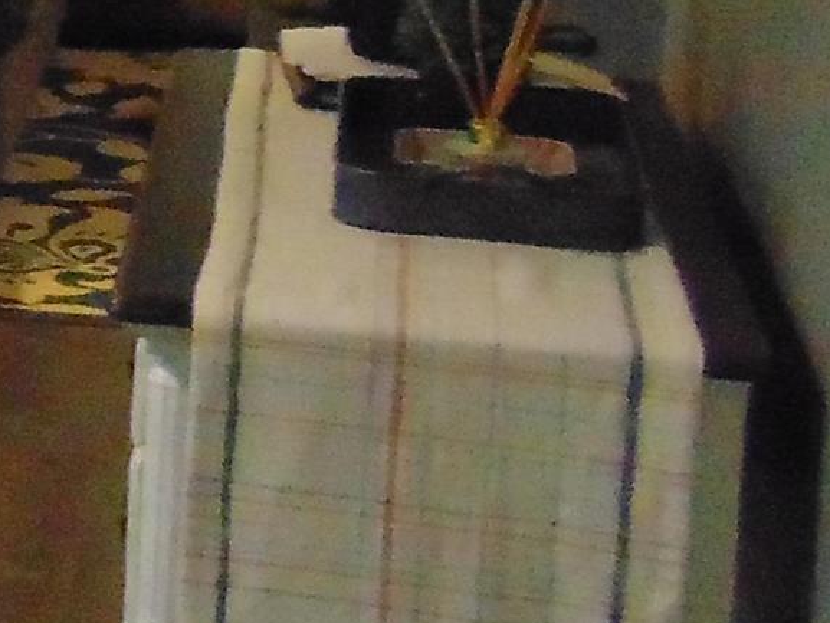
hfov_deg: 12.6
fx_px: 3190
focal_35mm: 133
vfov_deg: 10.9
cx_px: -952
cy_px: -164
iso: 800
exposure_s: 1/25
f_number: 3
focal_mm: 4.5
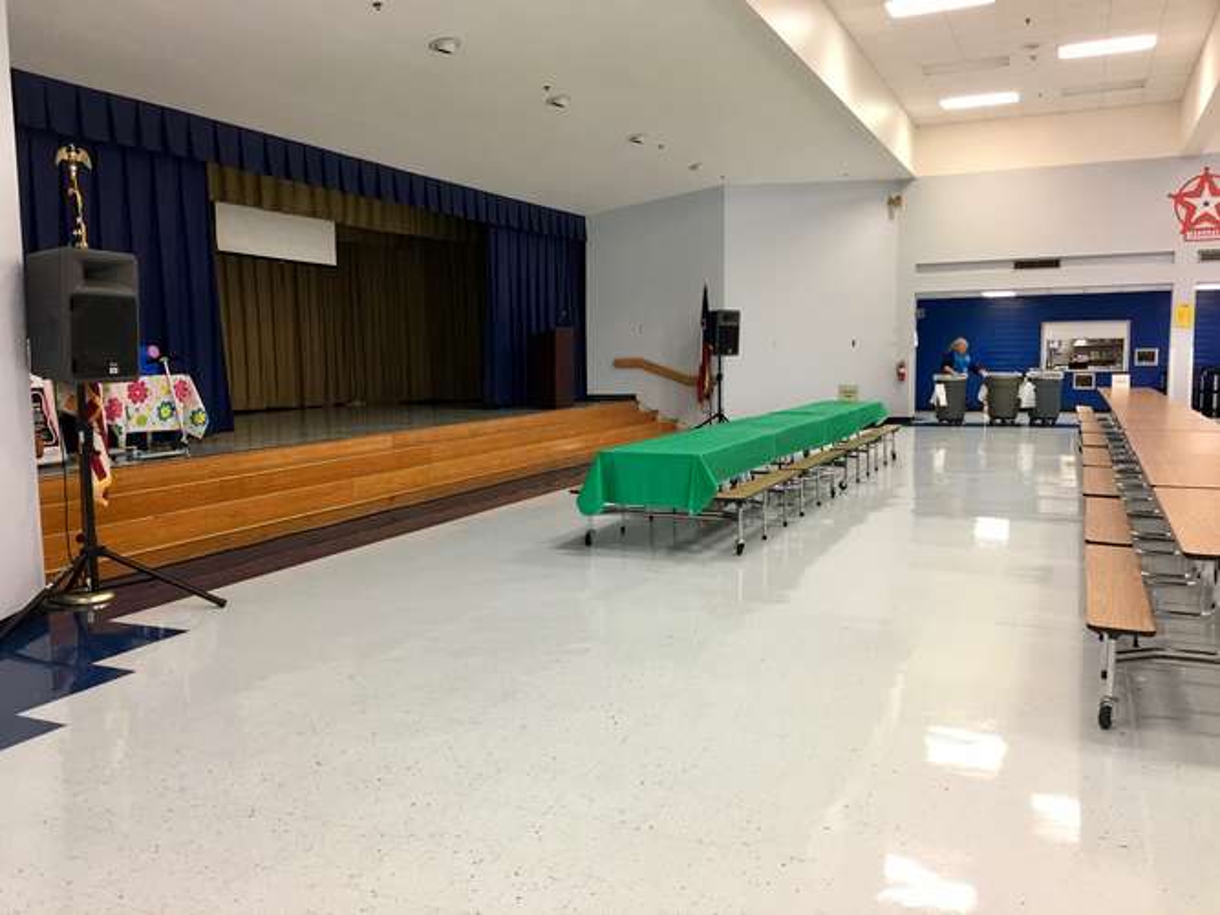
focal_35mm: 29
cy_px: 458
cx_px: 610
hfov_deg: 61.7
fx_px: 1022
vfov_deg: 48.2
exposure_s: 1/15
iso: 40
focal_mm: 4.15
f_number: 2.2
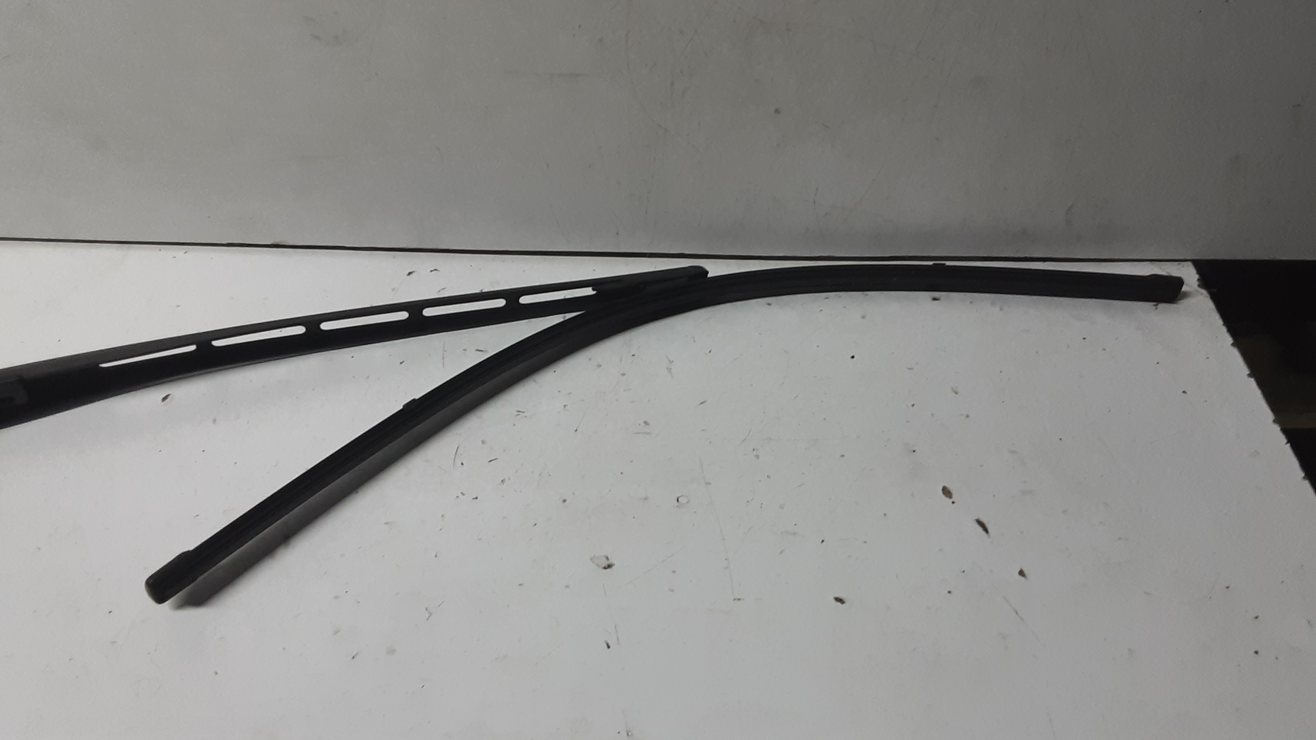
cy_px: 411
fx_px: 1047
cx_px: 658
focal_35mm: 30
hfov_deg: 64.3
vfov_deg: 38.9
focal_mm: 2.91
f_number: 1.9
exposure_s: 1/50
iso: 100
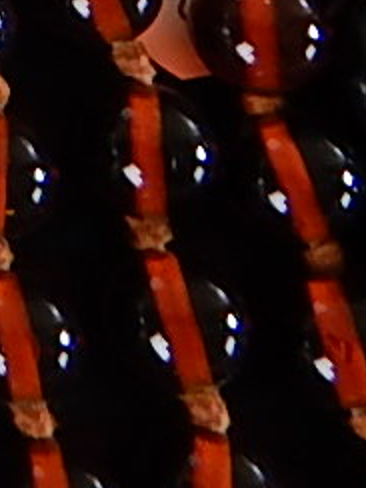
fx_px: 2030
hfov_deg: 8.2
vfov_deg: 11.9
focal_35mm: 144
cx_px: -860
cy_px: -552
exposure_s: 1/30
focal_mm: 4
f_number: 3
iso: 125
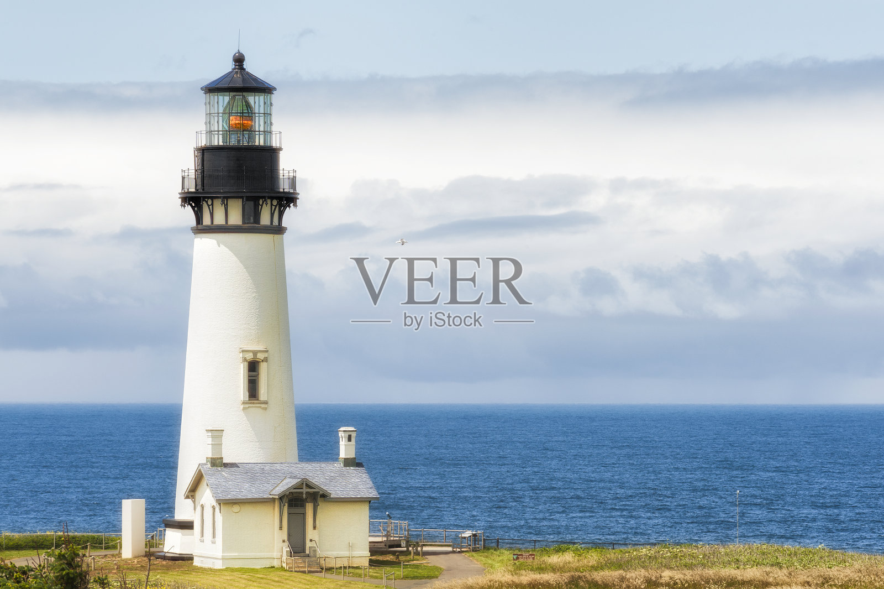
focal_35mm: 170
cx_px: 442
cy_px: 294
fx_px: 4172
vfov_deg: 8.1
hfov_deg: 12.1
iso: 200
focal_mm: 170
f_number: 16
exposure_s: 1/200
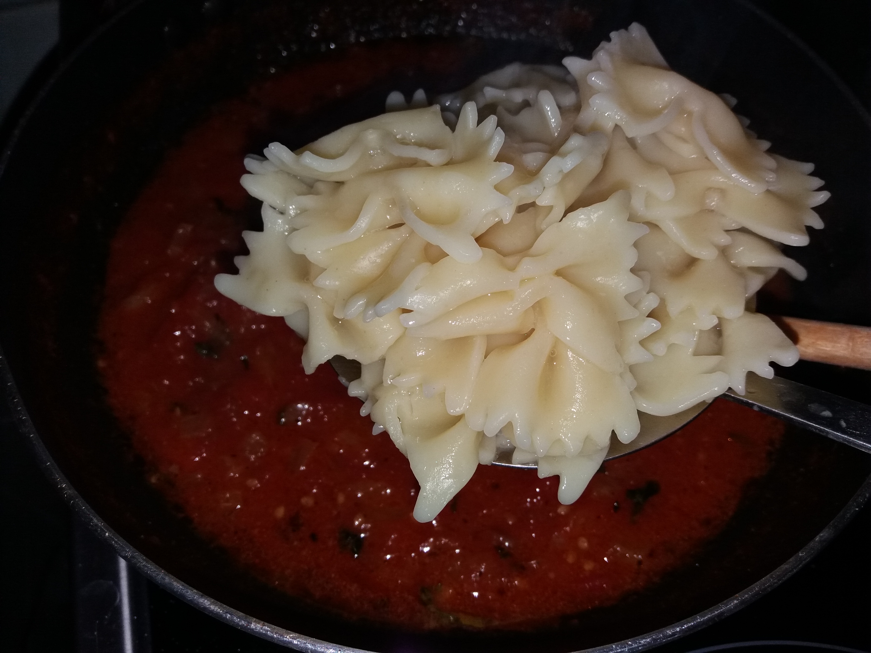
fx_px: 705
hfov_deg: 63.4
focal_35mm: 28
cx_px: 436
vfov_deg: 49.7
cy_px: 326
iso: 64
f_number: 1.9
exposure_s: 1/473
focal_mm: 3.7
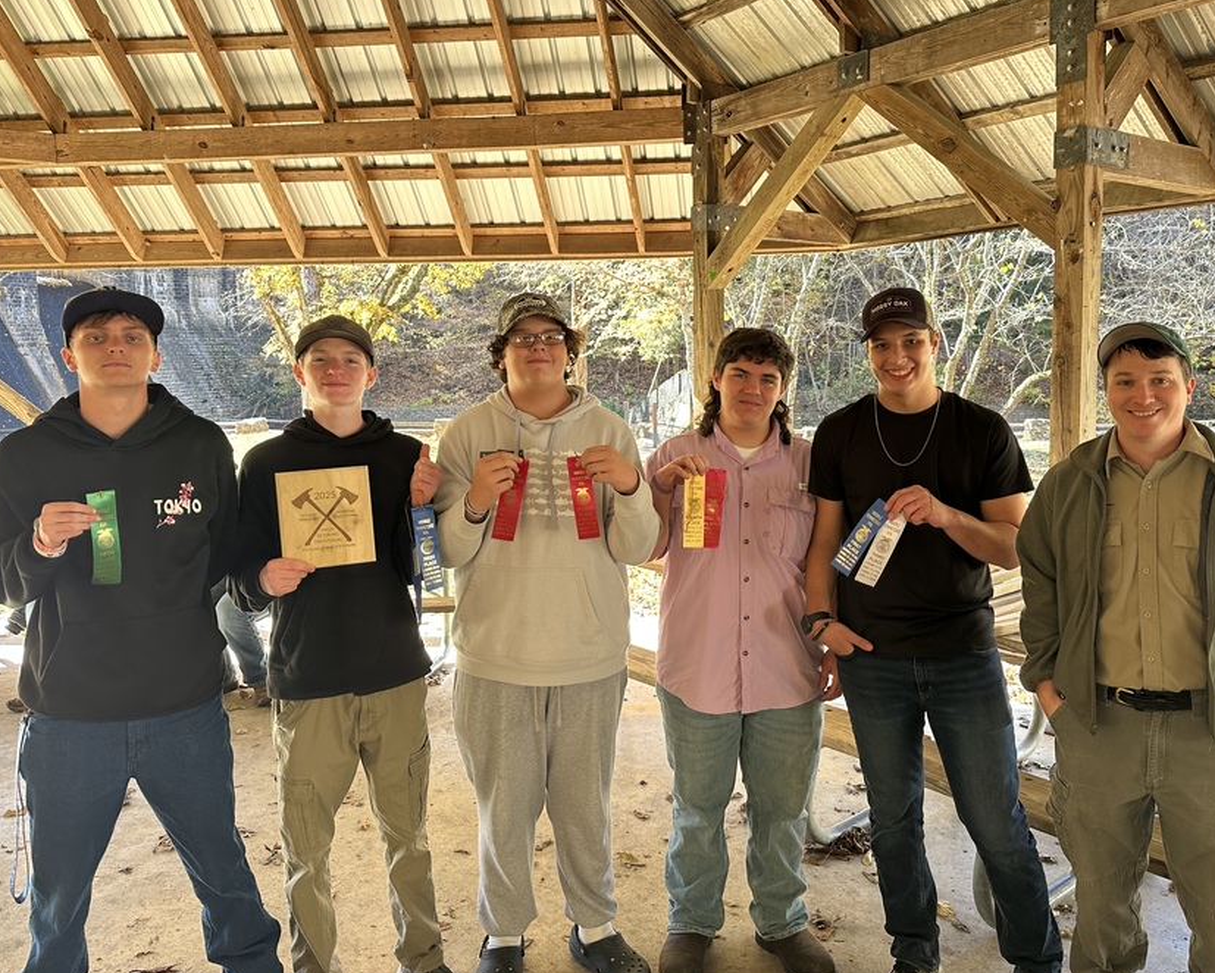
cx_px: 668
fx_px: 1043
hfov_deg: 60.3
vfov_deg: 50.0
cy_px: 451
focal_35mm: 29
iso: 80
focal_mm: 6.86
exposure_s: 1/121
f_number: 1.78
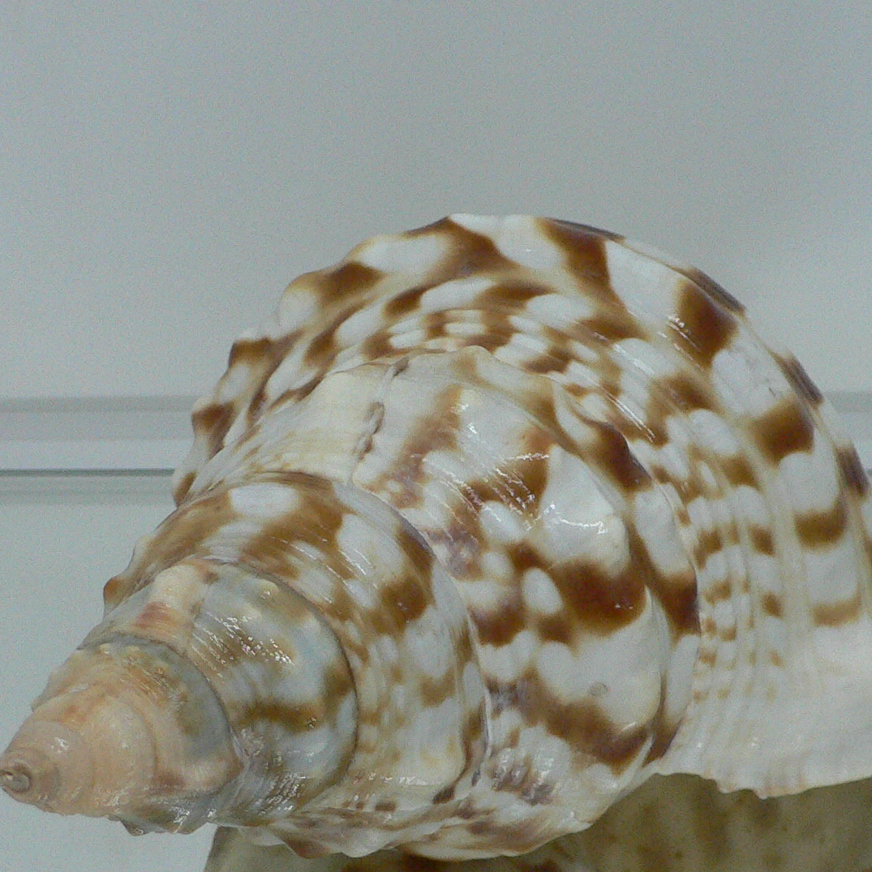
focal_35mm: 58
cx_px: 518
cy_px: 569
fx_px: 1653
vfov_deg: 29.4
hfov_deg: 29.5
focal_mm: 4.6
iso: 200
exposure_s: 1/60
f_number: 2.8
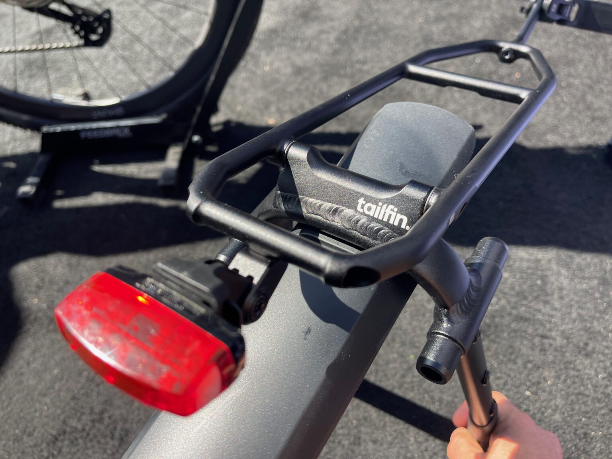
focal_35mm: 25
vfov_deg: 54.9
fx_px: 442
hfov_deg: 69.4
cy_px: 230
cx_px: 306
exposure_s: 1/745
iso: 32
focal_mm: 5.1
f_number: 1.6
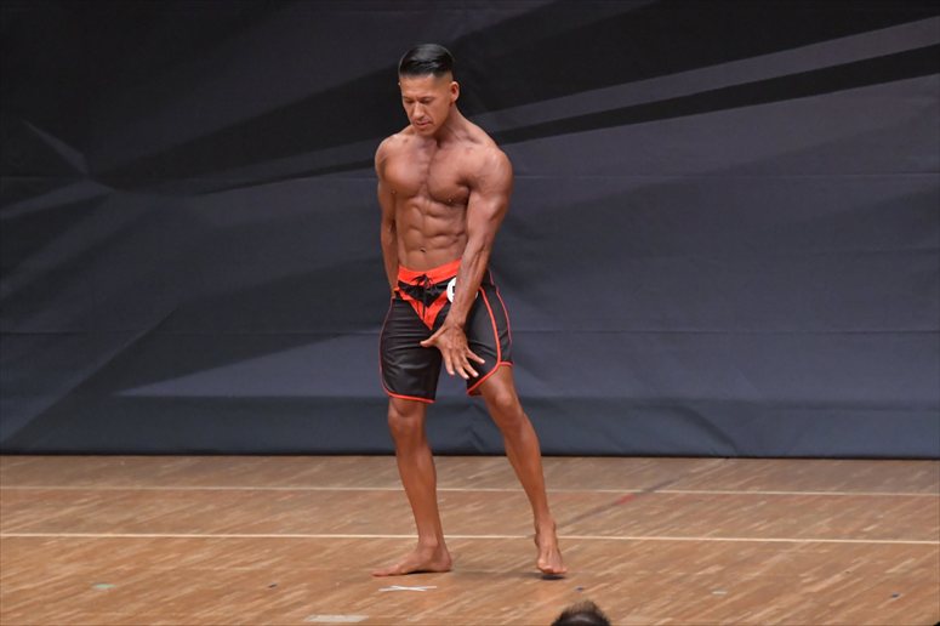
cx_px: 470
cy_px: 313
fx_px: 7830
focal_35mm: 300
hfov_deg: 6.9
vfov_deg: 4.6
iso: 6400
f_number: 5.6
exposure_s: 1/400
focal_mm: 200
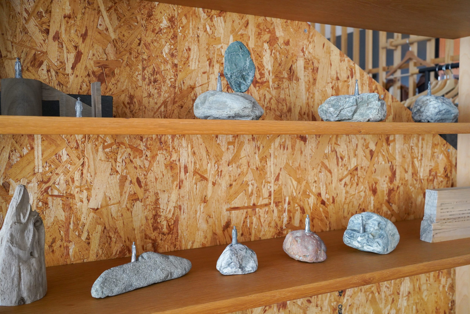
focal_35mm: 35
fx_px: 457
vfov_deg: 37.9
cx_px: 235
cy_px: 157
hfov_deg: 54.4
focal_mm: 35
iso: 2500
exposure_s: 1/40
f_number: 8
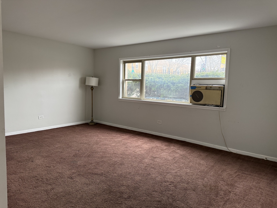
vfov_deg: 56.8
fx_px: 192
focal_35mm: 24
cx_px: 138
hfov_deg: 71.6
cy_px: 104
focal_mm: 6.76
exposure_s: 1/149
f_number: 1.78
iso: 200
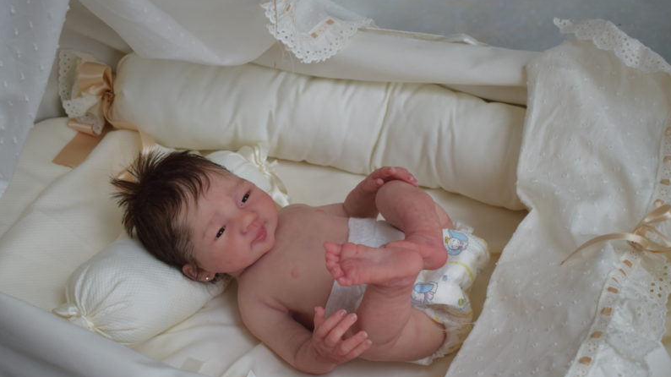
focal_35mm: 57
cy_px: 181
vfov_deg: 21.1
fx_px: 1014
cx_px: 337
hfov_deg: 36.6
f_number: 5
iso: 400
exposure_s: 1/100
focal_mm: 36
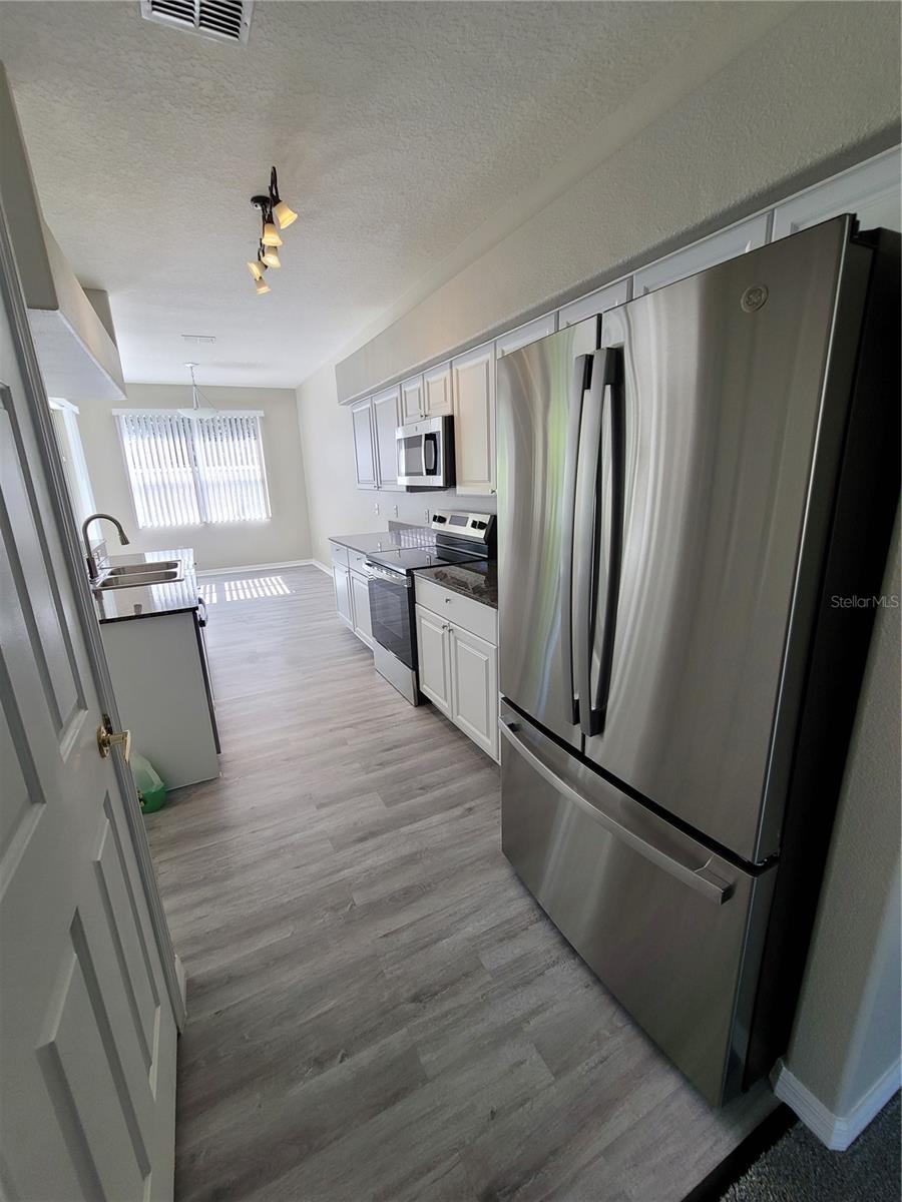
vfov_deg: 106.2
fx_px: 452
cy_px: 601
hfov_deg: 89.9
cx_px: 451
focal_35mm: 13
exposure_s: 1/120
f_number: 2.2
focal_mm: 2.2
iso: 80
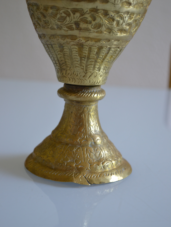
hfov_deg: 19.6
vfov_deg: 26.0
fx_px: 494
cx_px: 85
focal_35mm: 75
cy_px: 128
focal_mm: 46
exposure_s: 1/30
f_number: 5.3
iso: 400
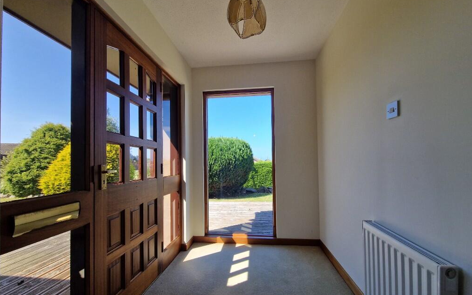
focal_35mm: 14
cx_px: 238
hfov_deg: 105.3
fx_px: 180
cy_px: 158
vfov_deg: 78.5
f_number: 2.2
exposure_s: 1/512
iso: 50
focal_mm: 2.2
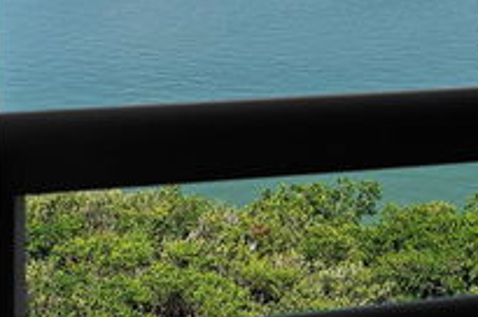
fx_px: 888
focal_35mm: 67
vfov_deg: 18.5
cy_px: -120
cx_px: 415
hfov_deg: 29.1
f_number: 8
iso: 100
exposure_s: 1/320
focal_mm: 24
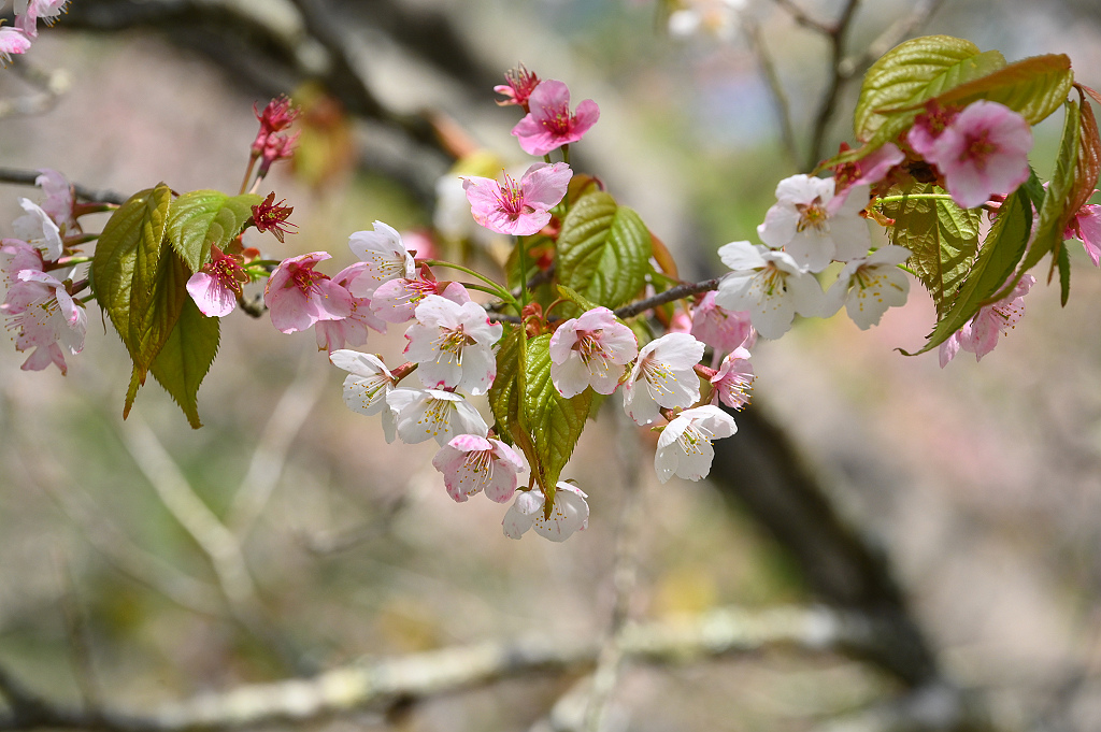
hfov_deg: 17.1
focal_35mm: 120
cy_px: 366
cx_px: 550
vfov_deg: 11.4
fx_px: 3667
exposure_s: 1/1000
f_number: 8
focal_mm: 120
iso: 1250
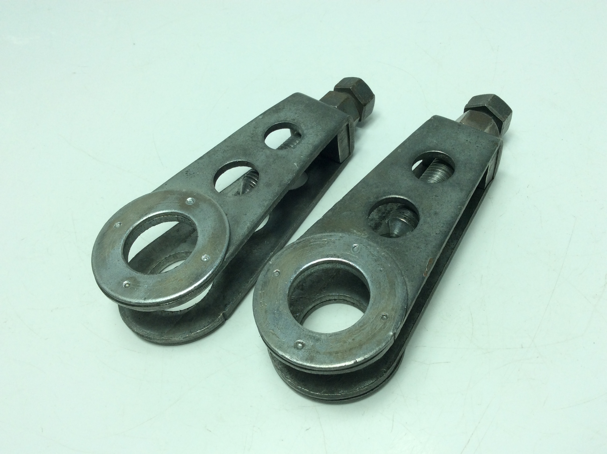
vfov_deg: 44.1
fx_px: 560
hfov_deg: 56.9
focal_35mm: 32
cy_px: 227
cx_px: 304
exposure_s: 1/465
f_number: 2.4
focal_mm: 3.3
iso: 32
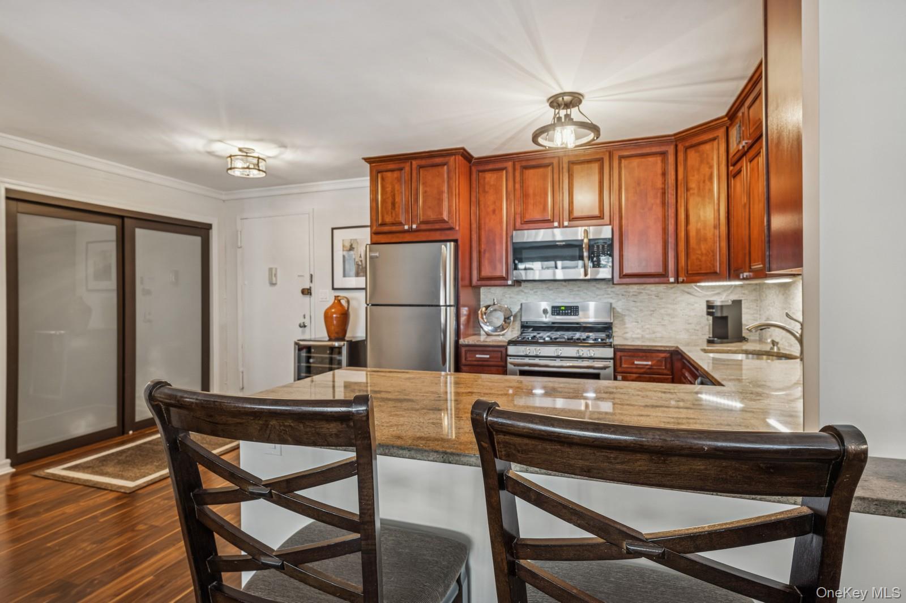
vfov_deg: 67.4
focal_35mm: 18
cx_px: 453
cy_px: 302
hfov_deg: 90.0
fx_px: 453
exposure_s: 1/10
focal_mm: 18
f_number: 8
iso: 200
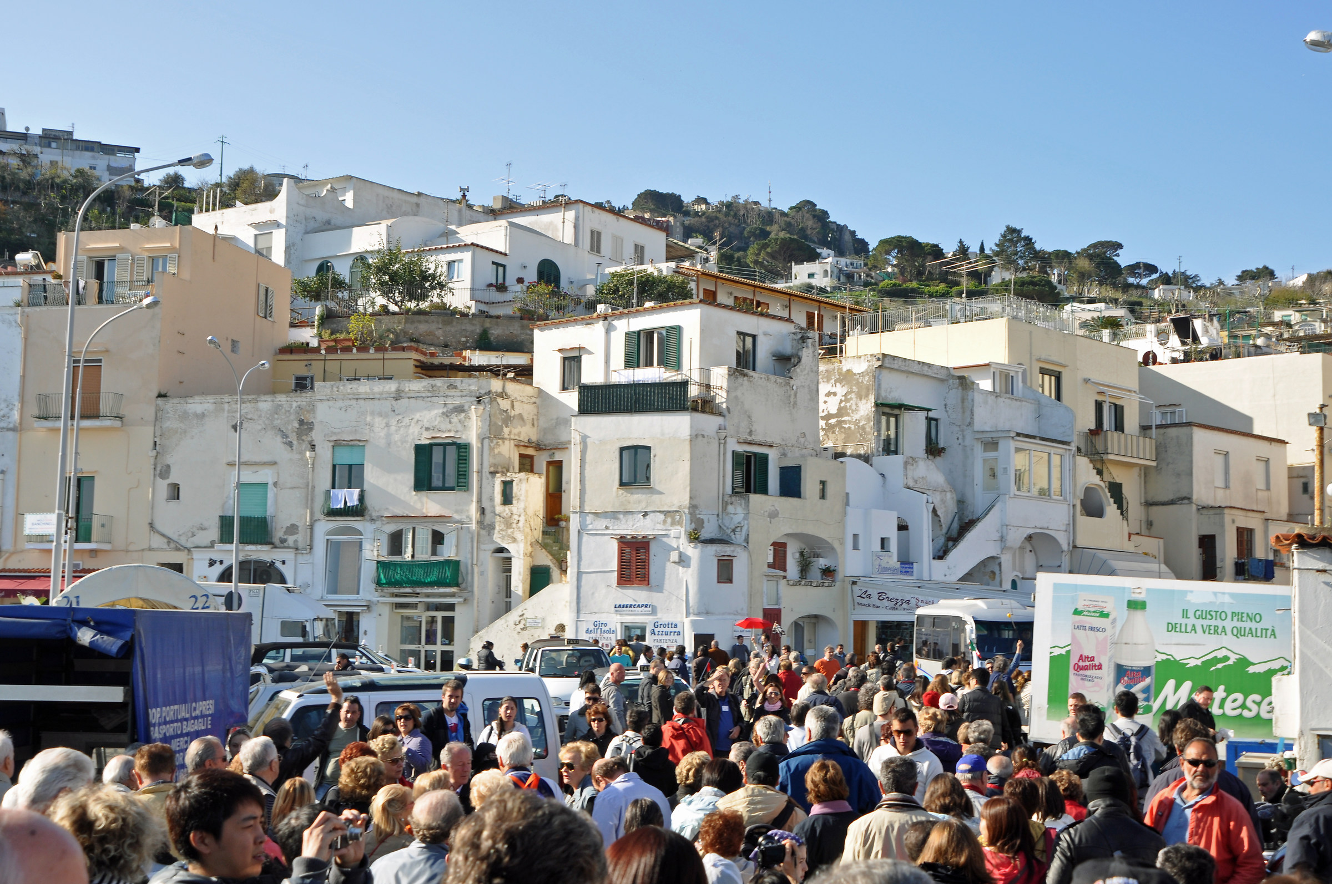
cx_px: 666
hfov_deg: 41.2
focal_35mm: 48
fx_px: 1774
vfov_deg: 28.0
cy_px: 442
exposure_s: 1/250
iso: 200
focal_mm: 32
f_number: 8
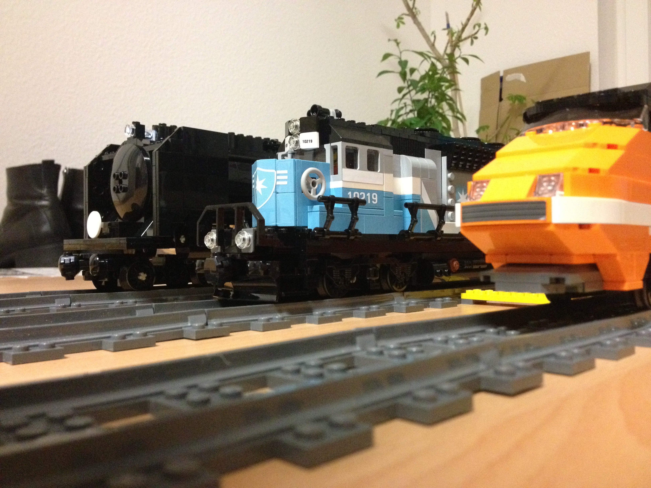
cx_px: 326
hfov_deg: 52.6
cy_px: 244
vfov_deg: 40.7
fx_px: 658
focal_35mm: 35
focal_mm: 4.28
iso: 640
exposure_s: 1/15
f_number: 2.4
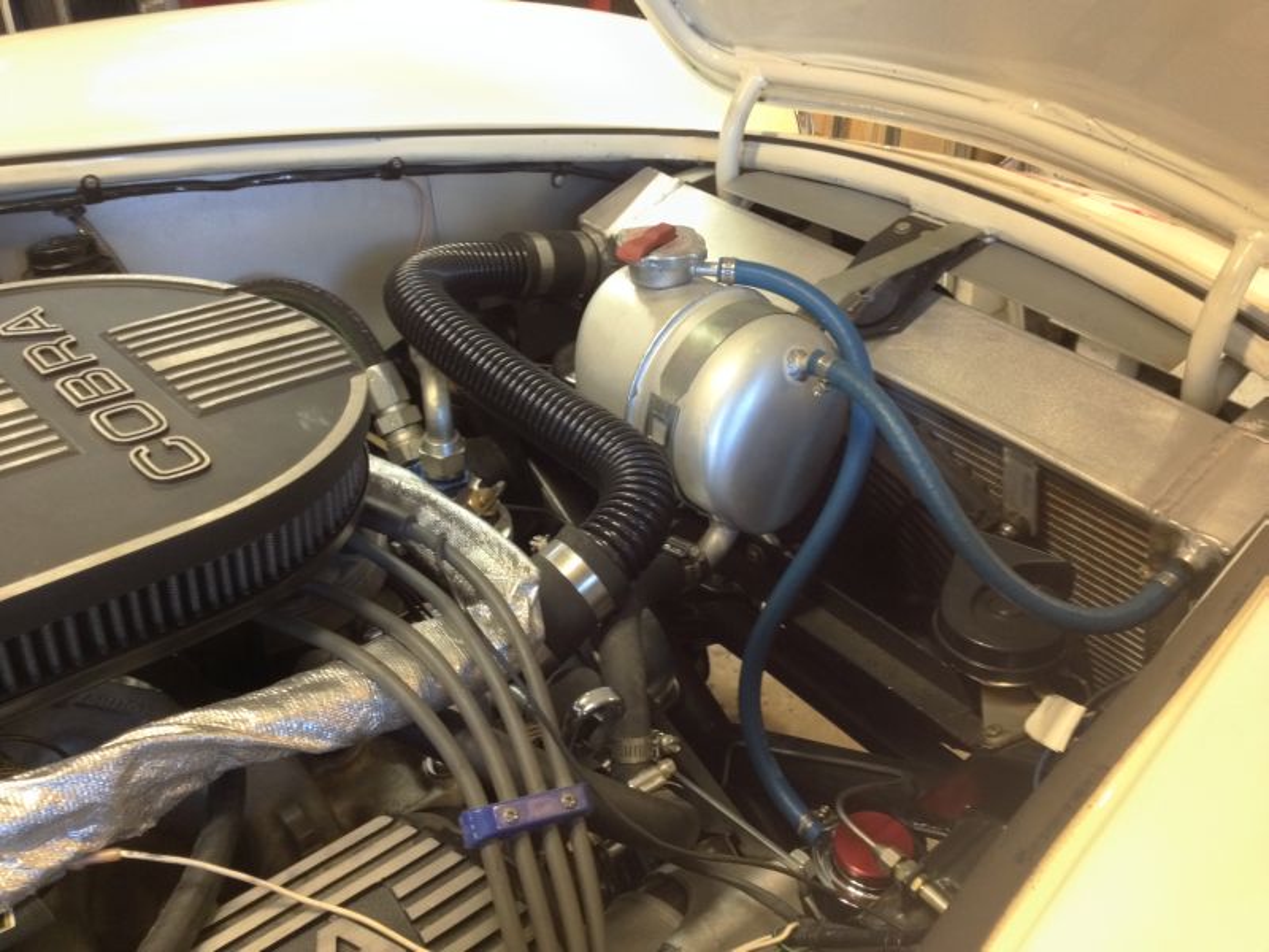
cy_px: 476
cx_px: 634
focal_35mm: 35
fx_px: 1283
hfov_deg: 52.6
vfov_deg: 40.7
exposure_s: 1/15
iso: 320
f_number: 2.4
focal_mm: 4.28
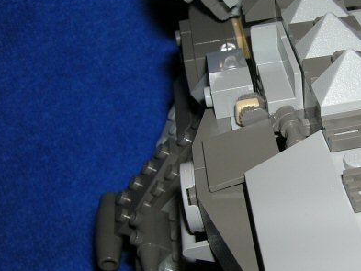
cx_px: 272
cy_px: 136
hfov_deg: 33.6
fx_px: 584
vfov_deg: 26.1
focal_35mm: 56
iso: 50
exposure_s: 1/60.1
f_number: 4.9
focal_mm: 5.7
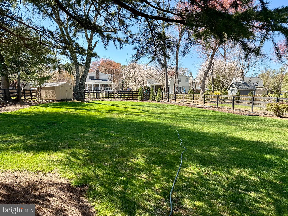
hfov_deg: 71.6
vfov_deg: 56.8
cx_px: 144
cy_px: 108
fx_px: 200
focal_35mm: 24
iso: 100
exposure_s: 1/1949
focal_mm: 6.76
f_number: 1.78
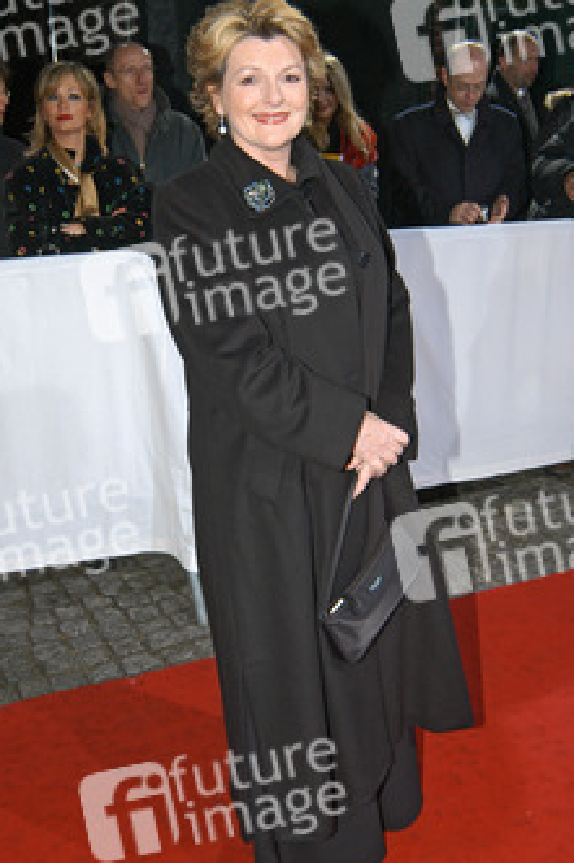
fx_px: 996
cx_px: 288
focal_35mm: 42
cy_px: 411
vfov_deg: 46.8
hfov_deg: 32.1
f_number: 4.5
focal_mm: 23
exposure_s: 1/80
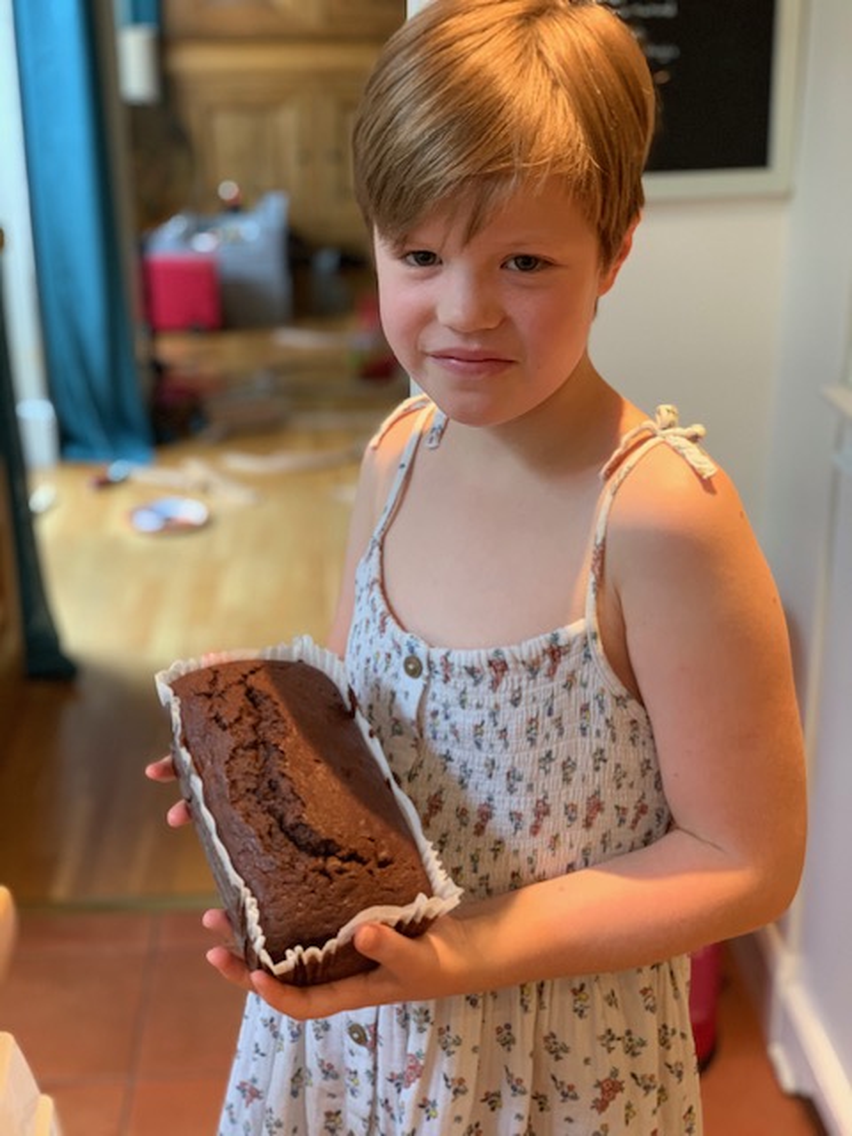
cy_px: 568
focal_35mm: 52
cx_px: 426
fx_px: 1706
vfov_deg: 36.8
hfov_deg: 28.0
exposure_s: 1/50
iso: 200
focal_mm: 6
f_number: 2.4
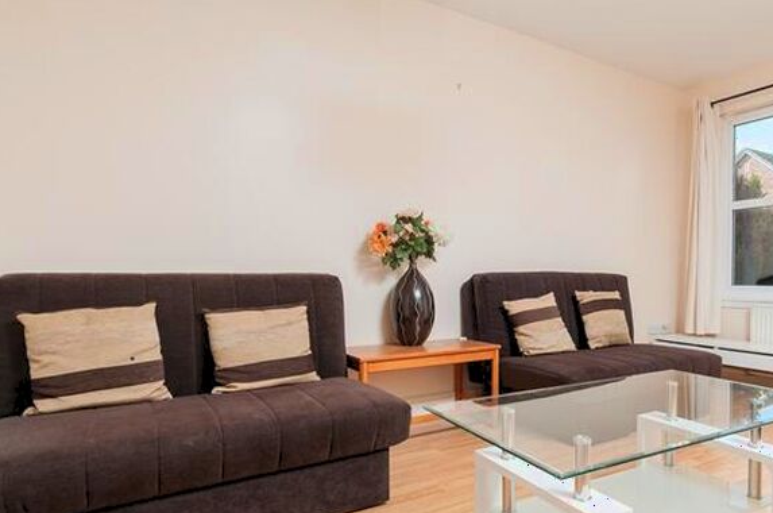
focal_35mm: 22
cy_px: 291
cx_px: 448
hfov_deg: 78.1
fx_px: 472
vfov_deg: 56.9
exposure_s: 1/100
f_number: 8
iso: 200
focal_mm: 12
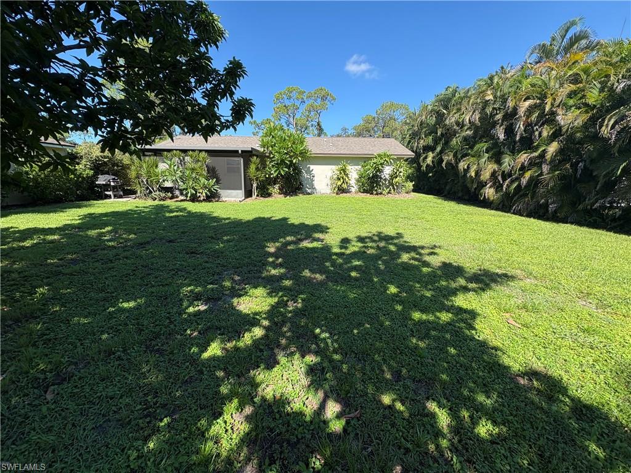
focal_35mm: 14
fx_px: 255
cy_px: 236
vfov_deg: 85.7
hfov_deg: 102.1
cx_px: 316
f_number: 2.2
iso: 64
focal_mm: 2.22
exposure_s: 1/840
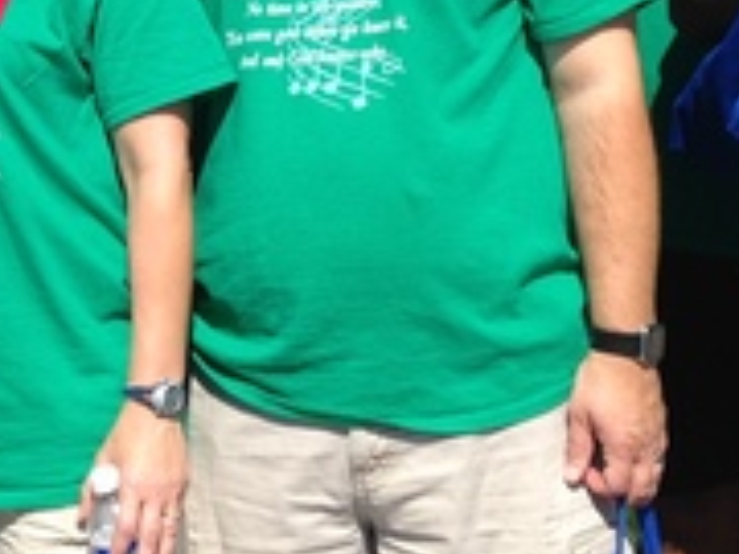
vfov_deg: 11.0
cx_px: 144
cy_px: -164
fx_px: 2818
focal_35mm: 132
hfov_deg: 14.8
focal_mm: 4.12
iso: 50
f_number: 2.4
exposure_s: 1/1938
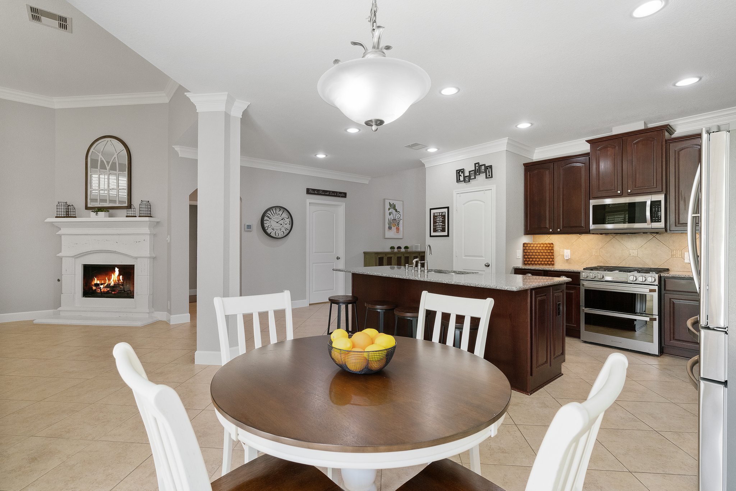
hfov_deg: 96.7
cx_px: 368
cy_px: 246
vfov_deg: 73.8
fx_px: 327
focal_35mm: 16
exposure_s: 1/40
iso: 2000
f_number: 8
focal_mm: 16
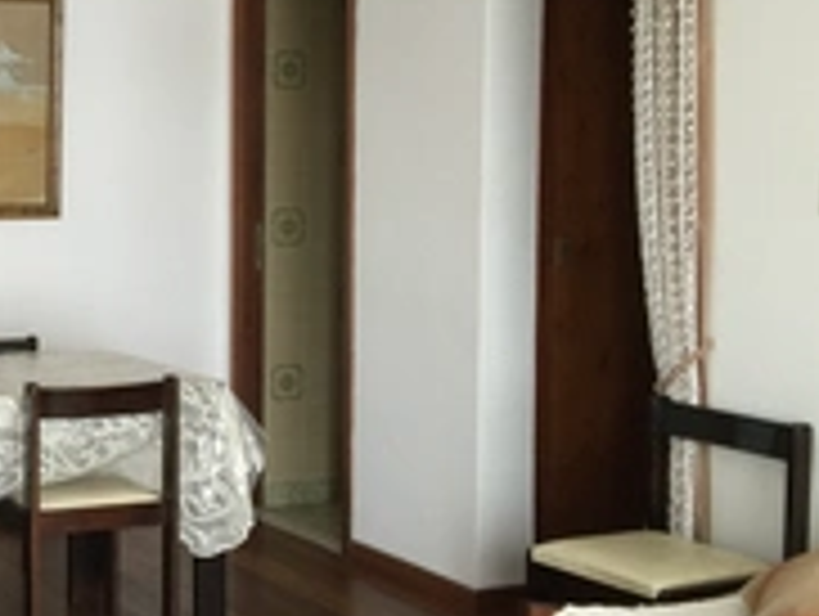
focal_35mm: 70
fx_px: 1658
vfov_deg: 21.0
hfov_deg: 26.5
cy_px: 243
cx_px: 40
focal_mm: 4.15
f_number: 2.2
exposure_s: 1/33
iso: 50
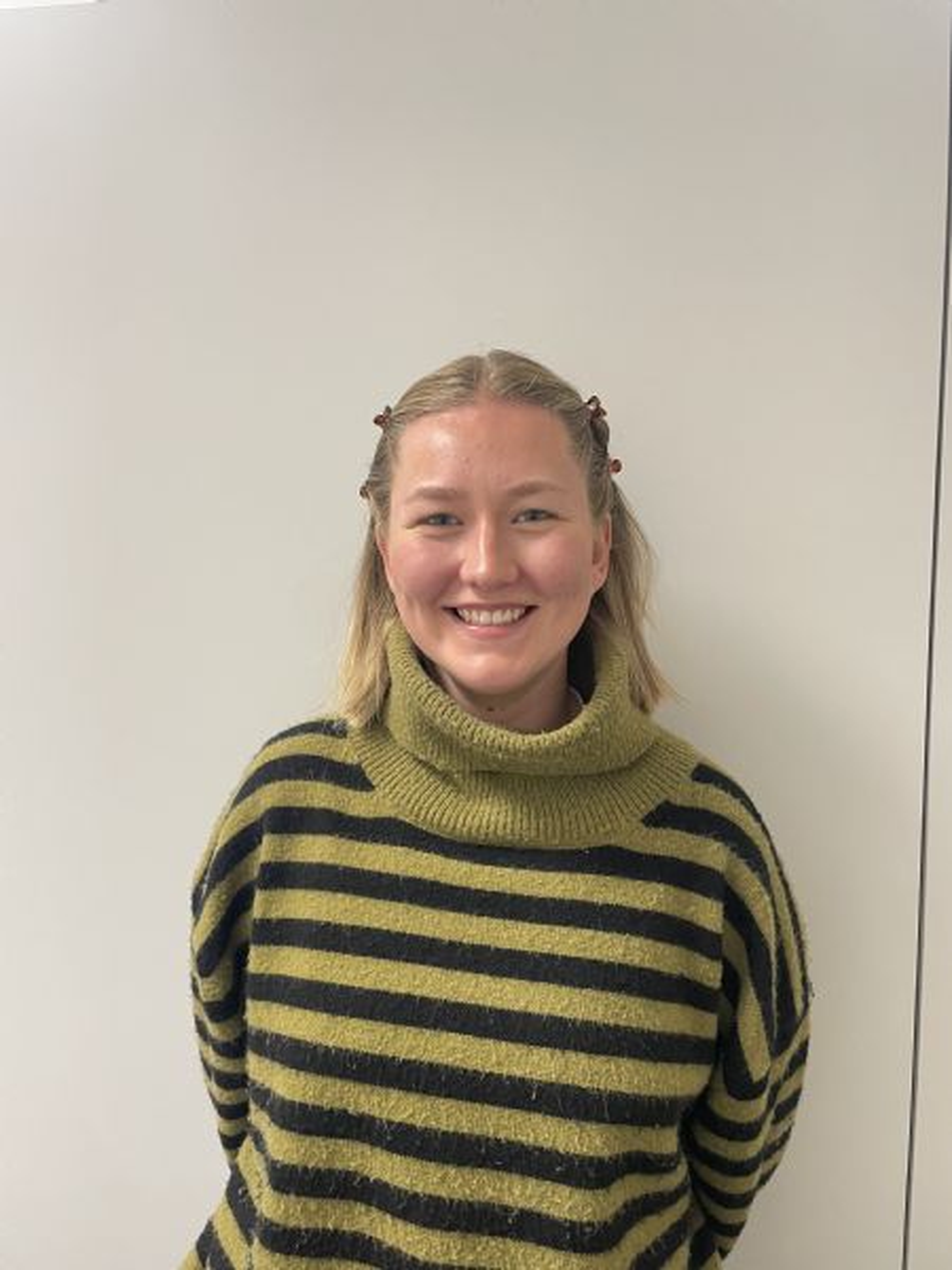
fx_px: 953
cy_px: 635
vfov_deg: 67.3
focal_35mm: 26
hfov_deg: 53.1
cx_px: 476
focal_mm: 4.2
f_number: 1.6
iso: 100
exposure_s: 1/50
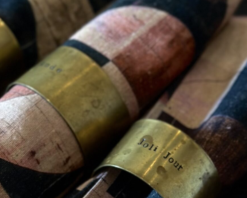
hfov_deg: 13.9
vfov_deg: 11.1
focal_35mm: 138
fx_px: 1009
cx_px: 152
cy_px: 182
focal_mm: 6.86
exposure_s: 1/49
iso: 160
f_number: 1.78
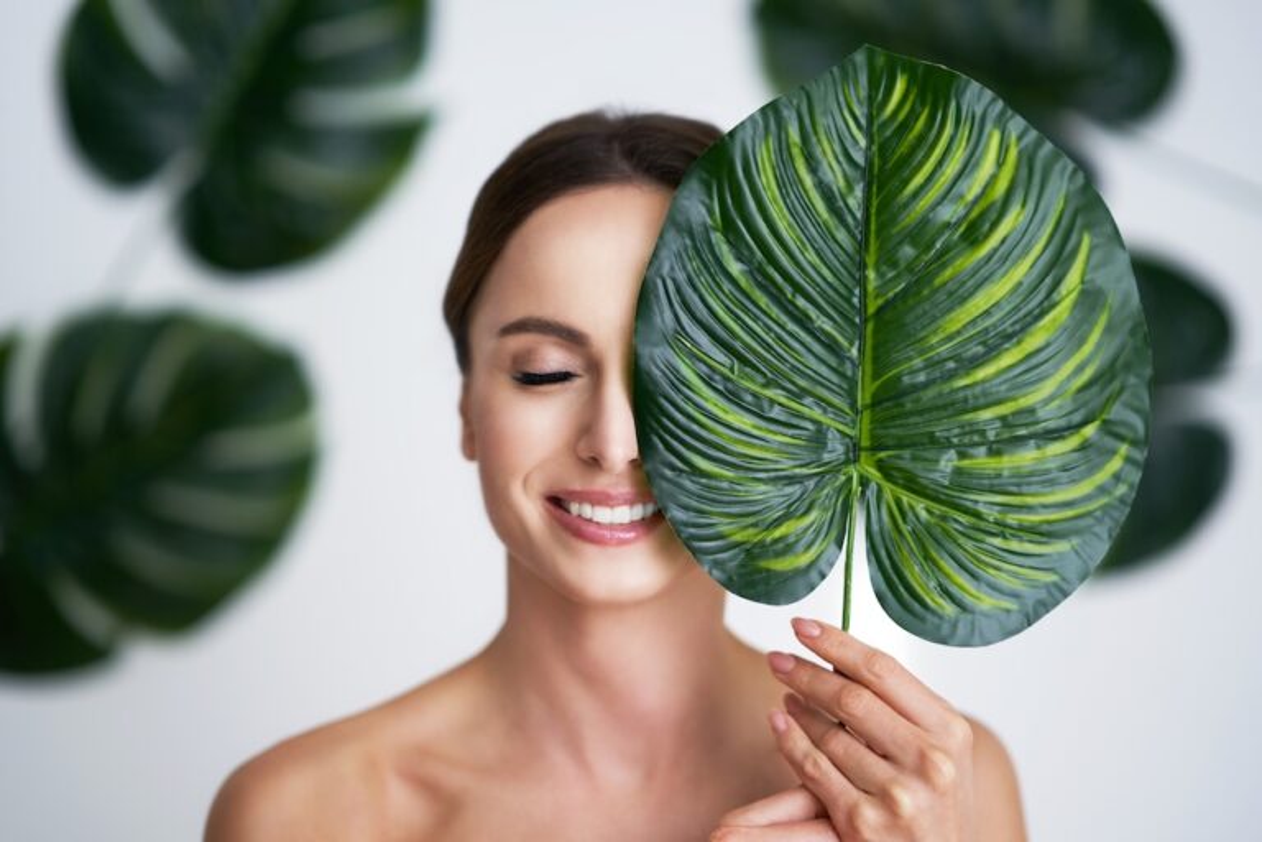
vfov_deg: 16.1
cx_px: 631
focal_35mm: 85
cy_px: 421
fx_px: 2979
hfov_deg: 23.9
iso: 100
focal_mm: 85
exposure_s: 1/160
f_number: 1.6
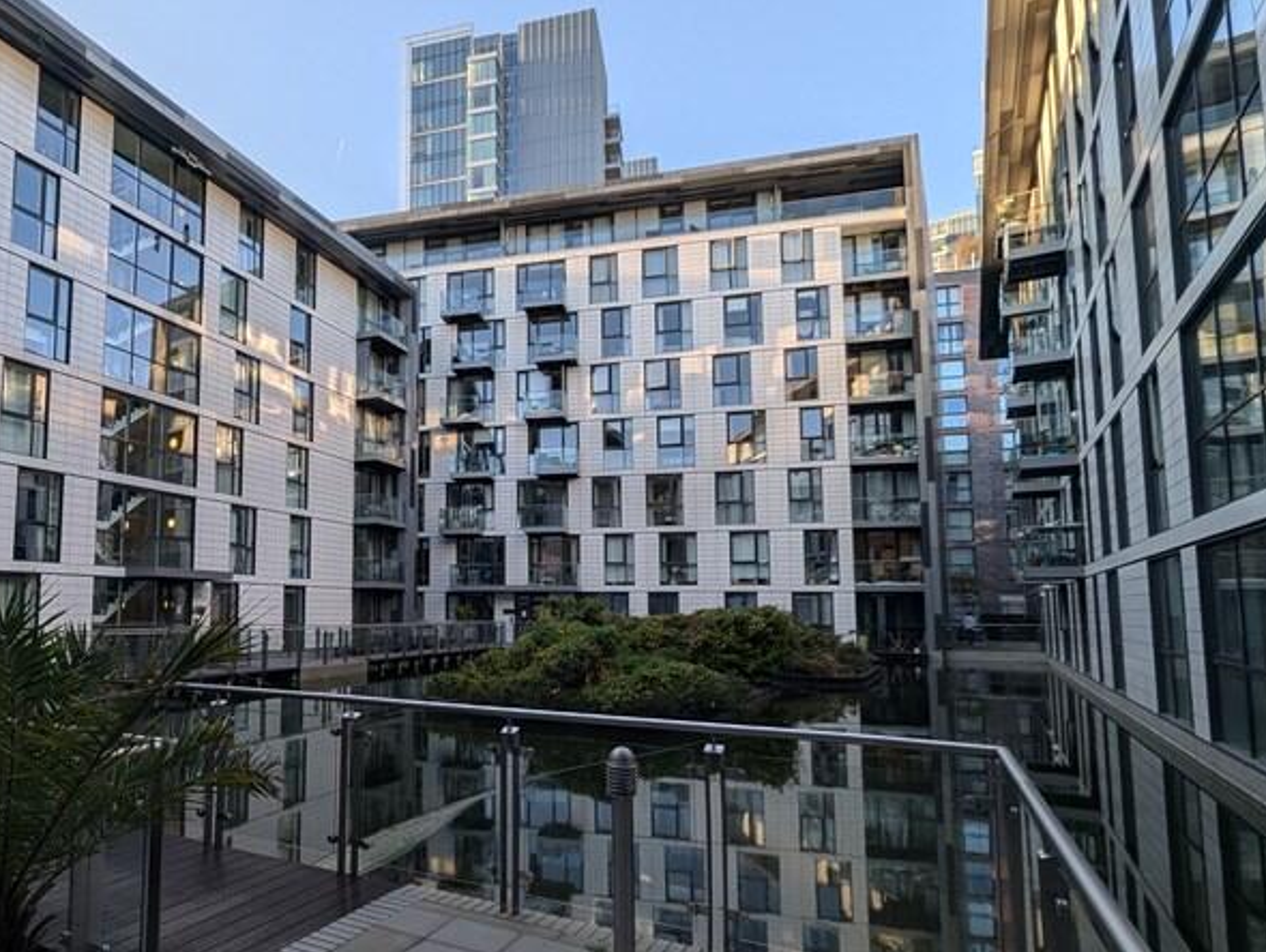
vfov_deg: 65.9
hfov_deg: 79.3
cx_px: 435
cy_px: 522
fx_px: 732
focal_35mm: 20
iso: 44
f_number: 2.2
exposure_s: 1/286
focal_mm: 1.95
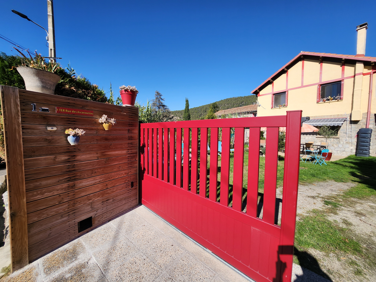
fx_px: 141
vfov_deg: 89.9
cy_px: 141
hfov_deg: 106.2
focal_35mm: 13
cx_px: 188
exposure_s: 1/1182
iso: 32
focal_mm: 1.7
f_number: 2.2
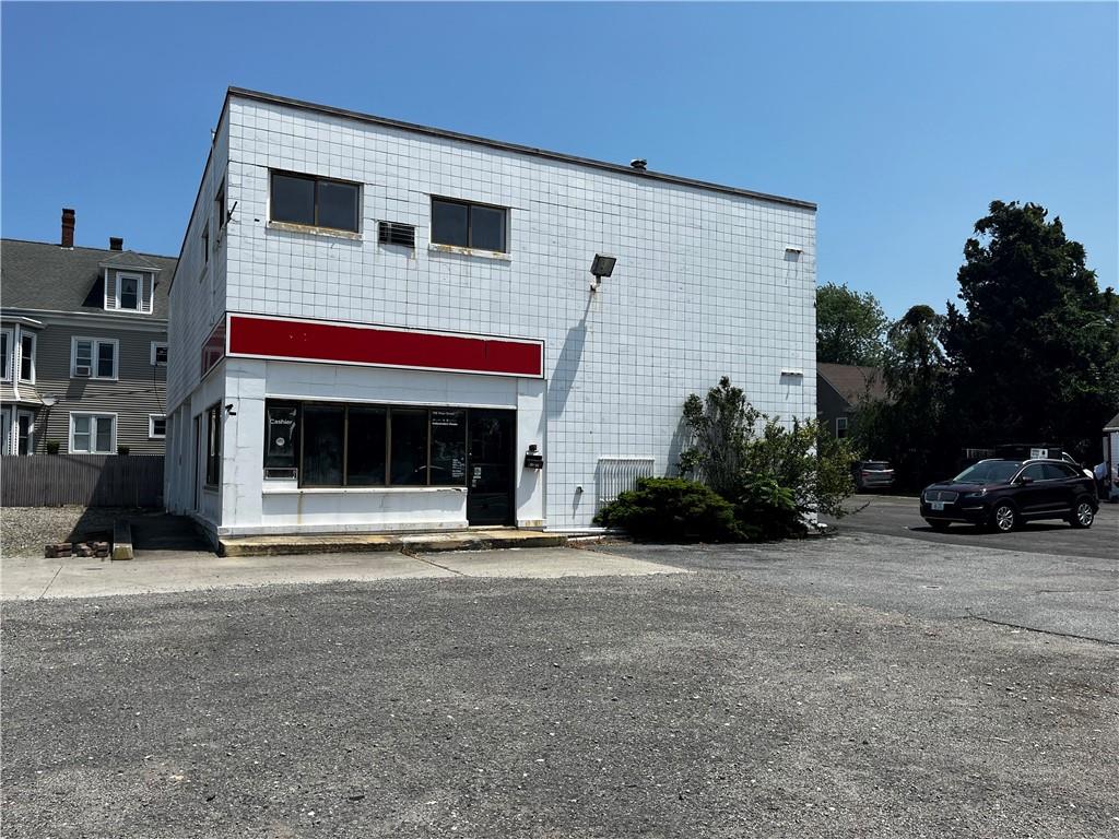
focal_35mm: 26
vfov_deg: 53.1
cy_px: 420
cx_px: 560
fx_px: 840
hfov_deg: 67.3
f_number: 1.6
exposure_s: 1/5319
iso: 50
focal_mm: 5.1
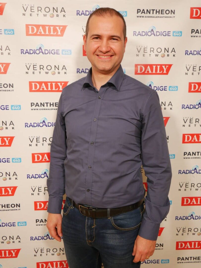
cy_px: 134
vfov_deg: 51.3
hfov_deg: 39.7
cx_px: 100
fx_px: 278
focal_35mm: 36
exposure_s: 1/60
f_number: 3.9
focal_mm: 18
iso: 640
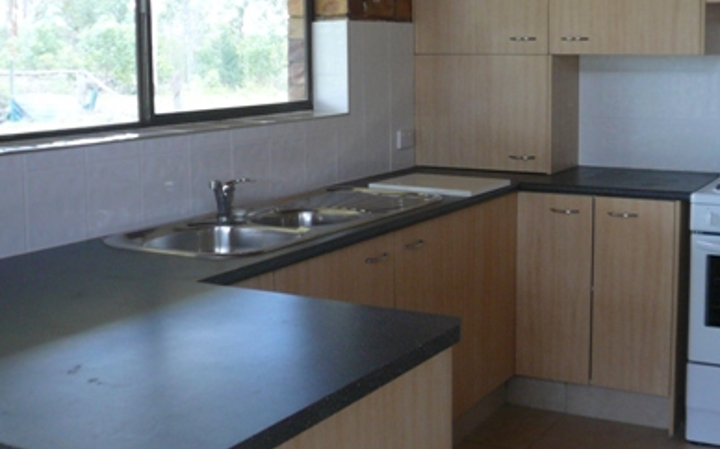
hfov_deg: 40.7
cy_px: 147
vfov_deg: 26.1
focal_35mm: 49
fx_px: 961
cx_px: 462
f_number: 2.8
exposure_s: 1/50
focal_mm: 4.6
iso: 100
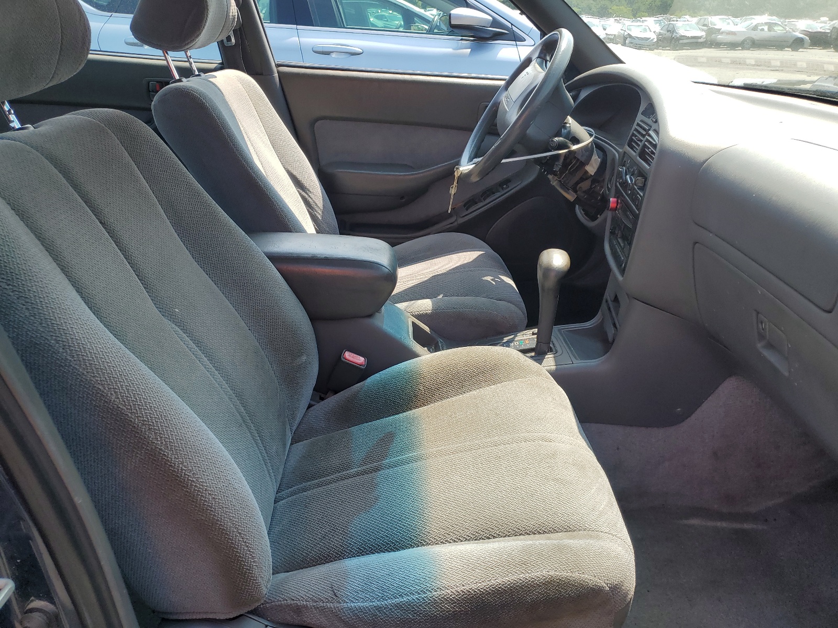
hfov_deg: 67.3
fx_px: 629
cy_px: 314
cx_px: 419
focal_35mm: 26
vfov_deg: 53.1
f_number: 1.5
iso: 50
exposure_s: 1/909
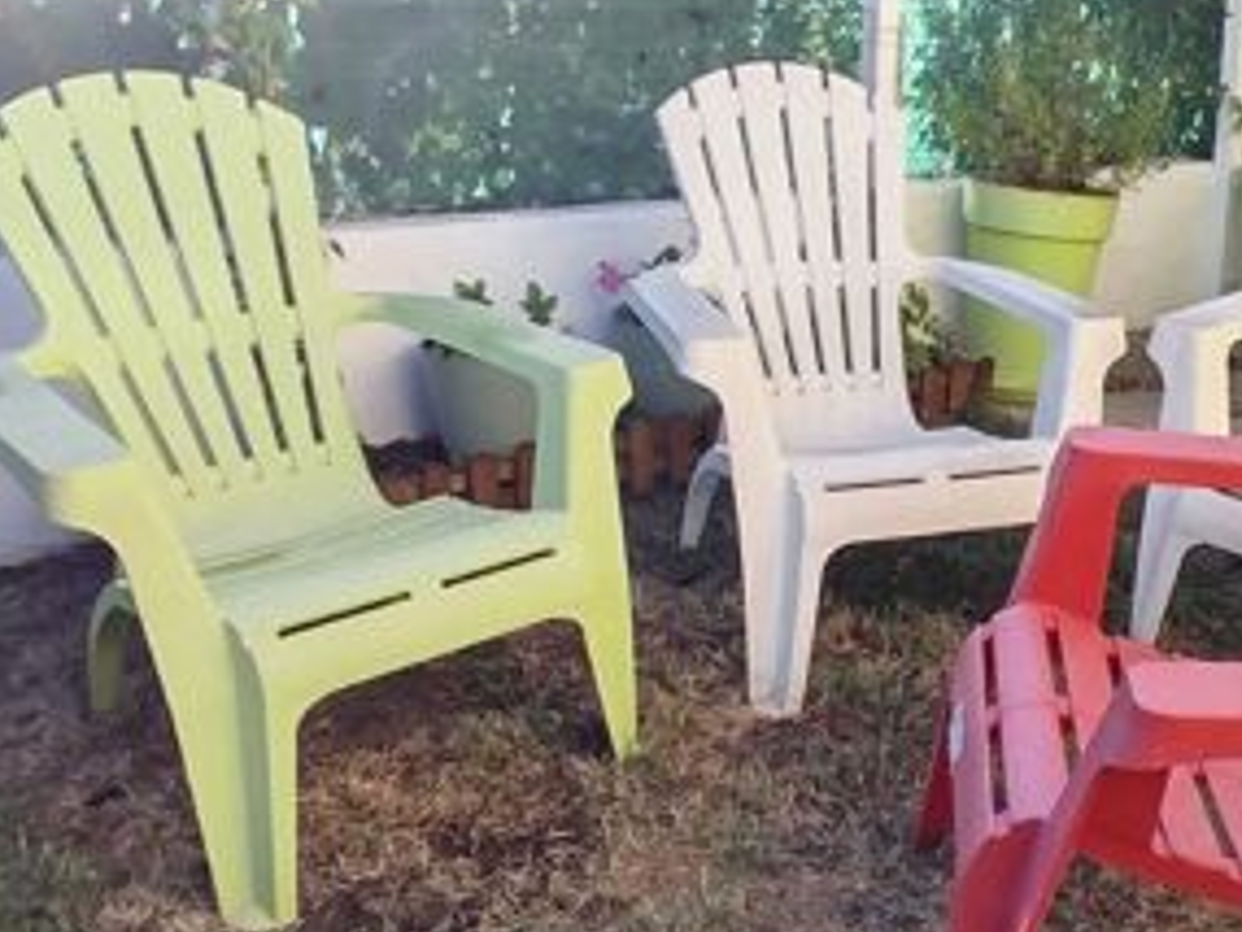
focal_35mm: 37
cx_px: 898
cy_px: 518
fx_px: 1328
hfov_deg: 48.6
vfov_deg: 38.6
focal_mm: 1.65
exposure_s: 1/484
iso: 50
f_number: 2.2
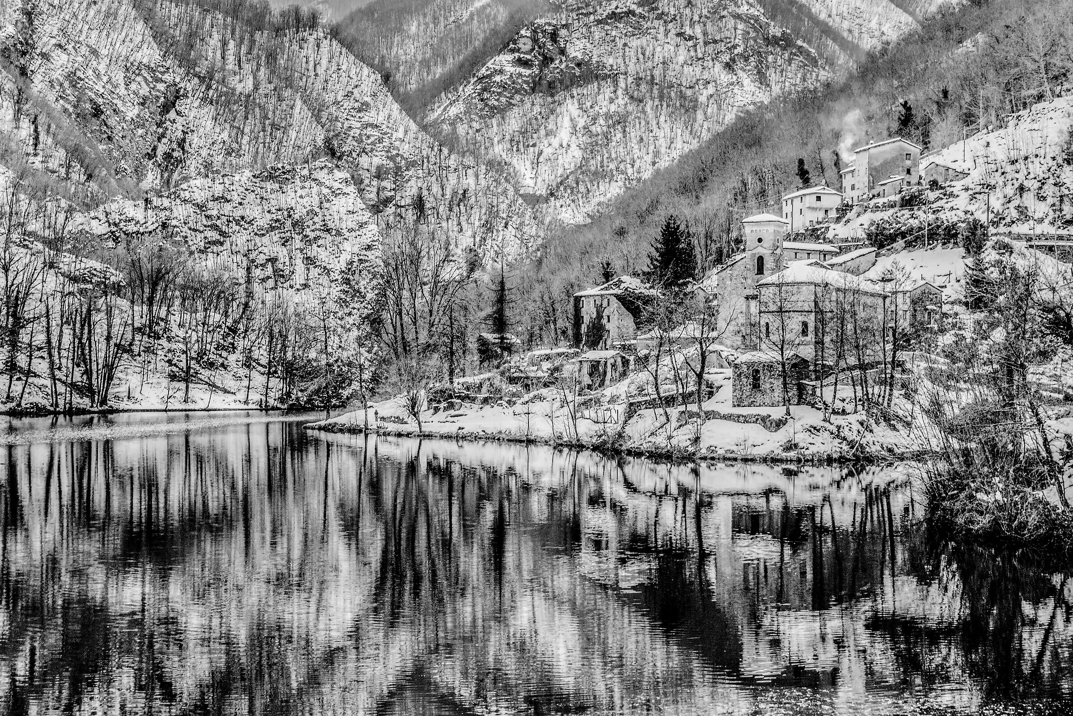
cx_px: 536
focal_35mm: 38
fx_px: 1133
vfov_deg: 35.1
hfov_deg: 50.7
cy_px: 358
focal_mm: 38
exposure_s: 1/60
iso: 200
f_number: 8
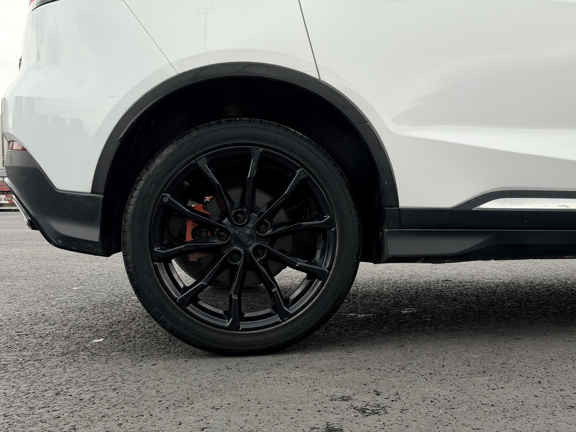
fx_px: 799
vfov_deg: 30.3
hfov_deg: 39.7
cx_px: 288
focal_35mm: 48
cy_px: 216
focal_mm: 6.76
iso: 80
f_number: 1.78
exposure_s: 1/185
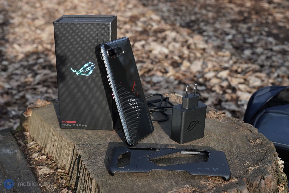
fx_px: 337
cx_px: 144
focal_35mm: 42
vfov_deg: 31.9
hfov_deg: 46.4
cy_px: 96
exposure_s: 1/160
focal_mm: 42
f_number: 6.3
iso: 250
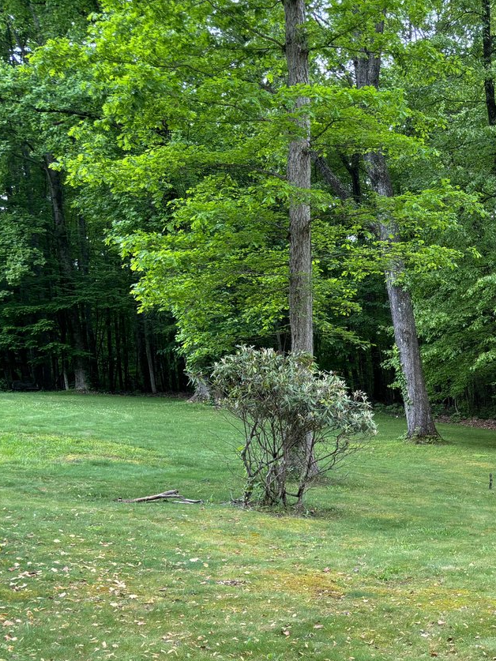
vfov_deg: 39.9
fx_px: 898
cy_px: 441
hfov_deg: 28.2
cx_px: 542
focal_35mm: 47
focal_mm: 5.96
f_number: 1.6
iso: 40
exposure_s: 1/203
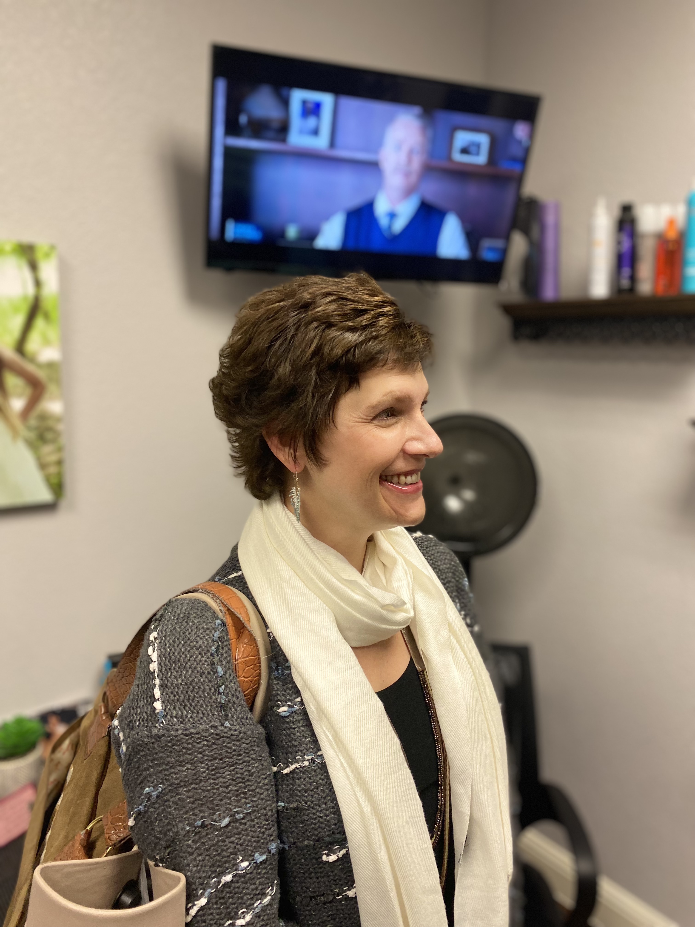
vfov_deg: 67.3
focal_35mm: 26
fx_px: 696
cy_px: 464
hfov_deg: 53.1
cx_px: 348
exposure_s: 1/60
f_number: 1.8
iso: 160
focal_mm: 4.25
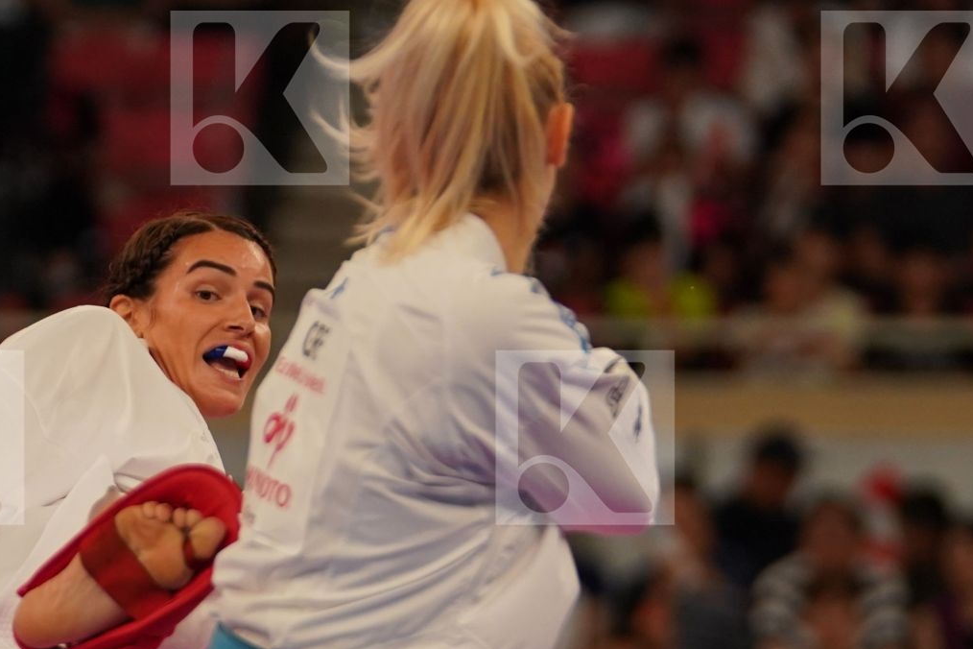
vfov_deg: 3.4
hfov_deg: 5.1
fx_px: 10837
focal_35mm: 401
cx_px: 260
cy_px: 438
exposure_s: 1/1000
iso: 1250
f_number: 2.8
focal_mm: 151
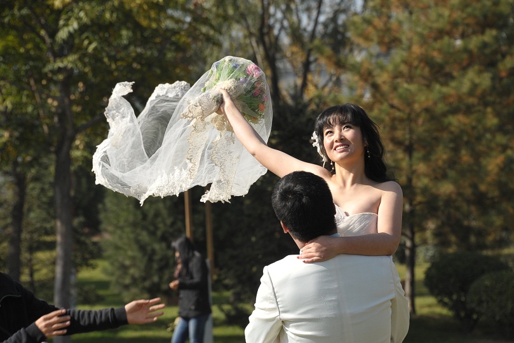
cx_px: 257
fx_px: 3283
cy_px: 172
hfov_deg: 9.0
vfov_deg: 6.0
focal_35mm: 230
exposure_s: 1/640
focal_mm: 230
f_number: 13
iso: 640
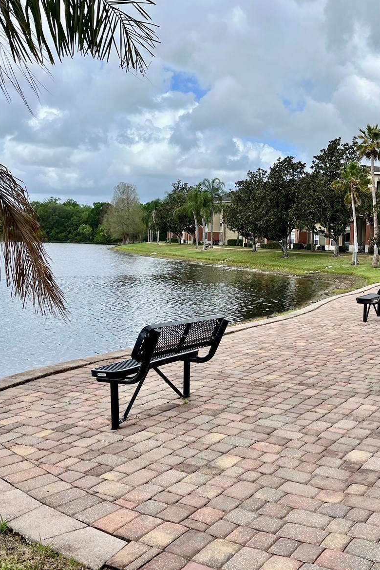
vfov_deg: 51.9
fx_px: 585
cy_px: 283
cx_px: 250
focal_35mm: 37
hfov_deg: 35.6
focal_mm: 5.1
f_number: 1.6
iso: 50
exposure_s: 1/2899
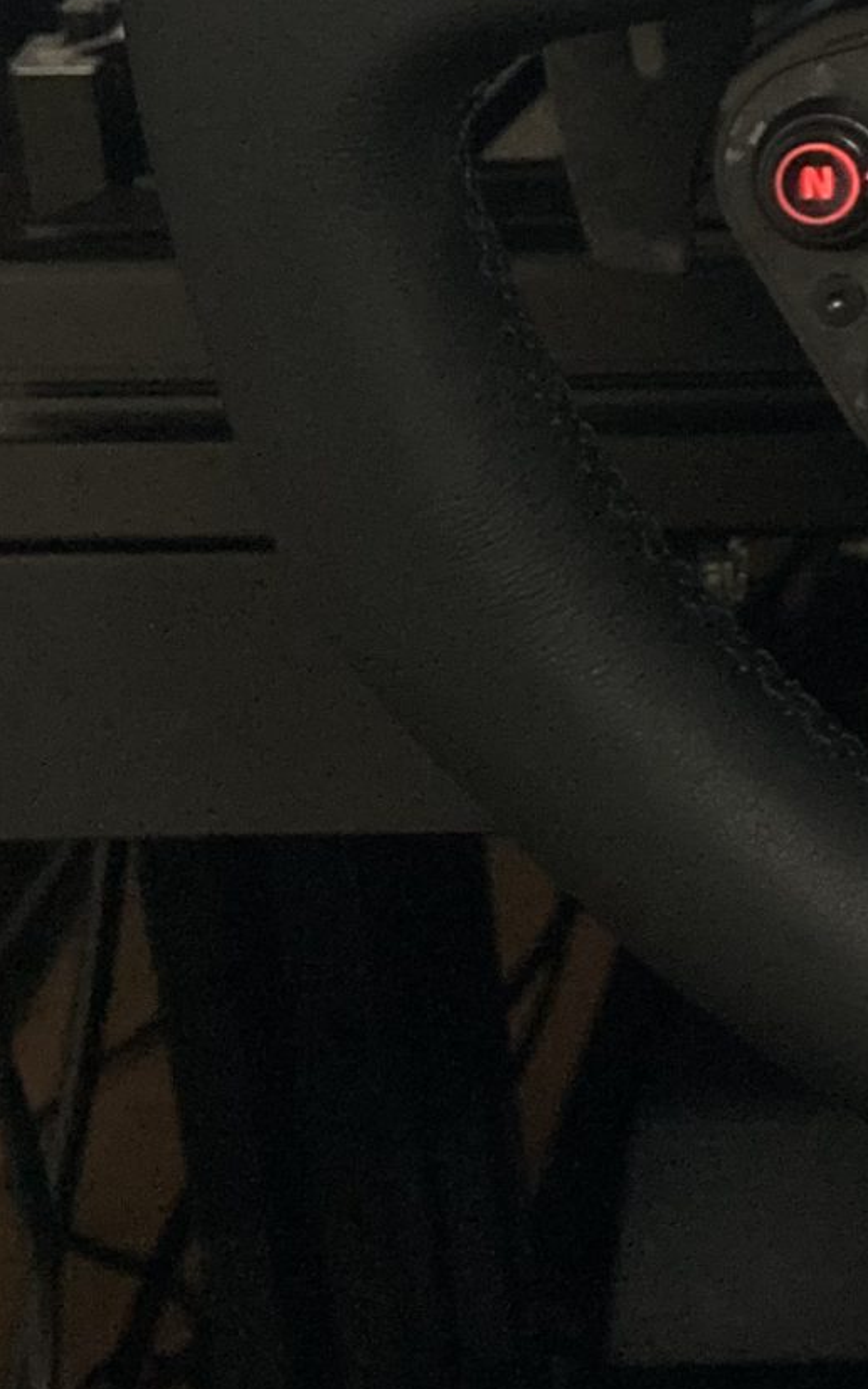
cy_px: -161
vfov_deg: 21.3
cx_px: 1558
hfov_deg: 12.9
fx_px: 3483
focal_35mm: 92
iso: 640
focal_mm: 3.99
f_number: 1.8
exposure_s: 1/24
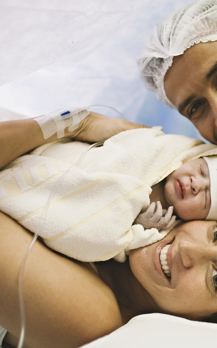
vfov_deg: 36.3
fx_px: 530
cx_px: 199
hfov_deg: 22.5
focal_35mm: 56
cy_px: 173
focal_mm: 35
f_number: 1.4
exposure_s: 1/100
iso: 800
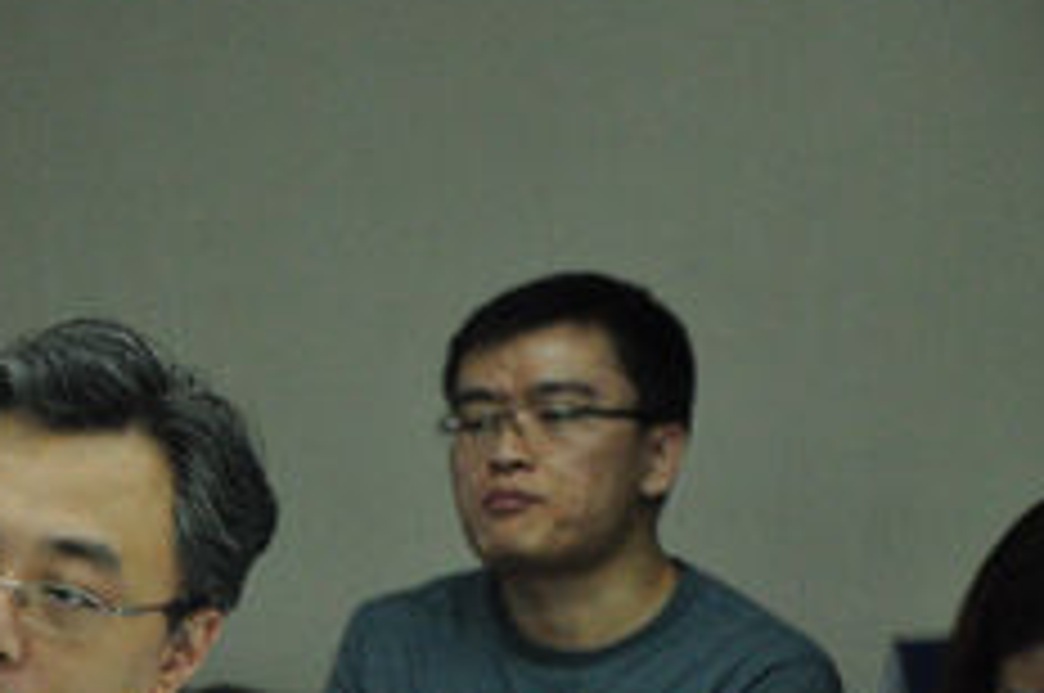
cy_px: 644
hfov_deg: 6.5
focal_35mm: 317
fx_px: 9180
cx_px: 22
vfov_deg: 4.3
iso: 3200
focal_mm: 98
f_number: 5.6
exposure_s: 1/100
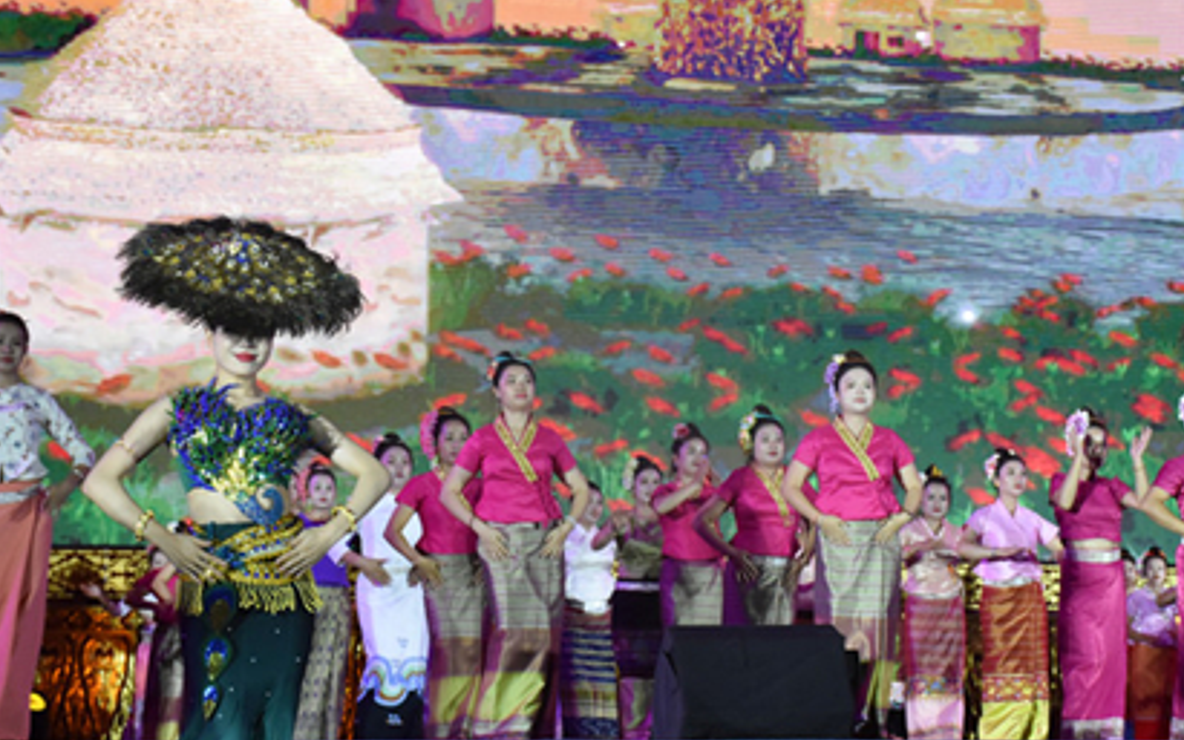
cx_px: 712
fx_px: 3744
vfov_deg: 11.3
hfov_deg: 18.0
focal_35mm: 116
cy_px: 397
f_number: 9
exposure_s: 1/320
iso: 2000
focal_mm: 52
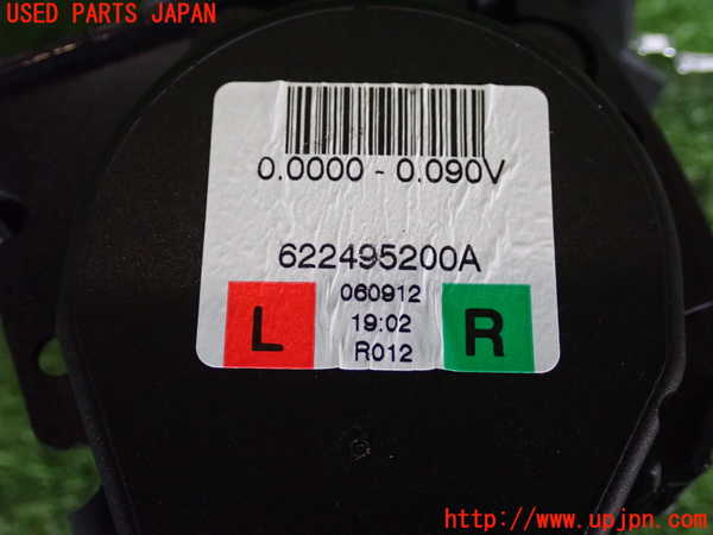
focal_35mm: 50
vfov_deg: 29.1
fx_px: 1030
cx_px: 356
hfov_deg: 38.2
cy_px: 268
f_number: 3.2
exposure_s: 1/200
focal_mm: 9.01
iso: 1250
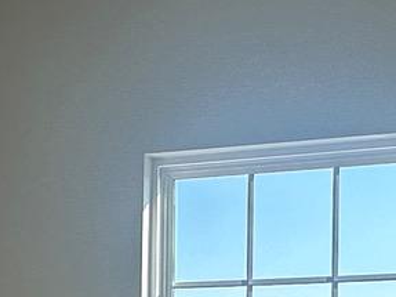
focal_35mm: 100
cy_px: 441
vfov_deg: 13.9
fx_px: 1144
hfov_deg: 19.6
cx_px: 131
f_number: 2.2
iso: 40
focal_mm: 2.22
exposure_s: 1/226
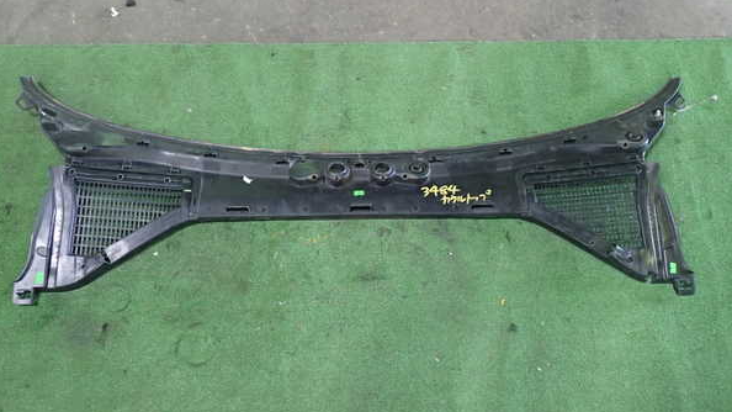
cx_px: 364
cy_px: 174
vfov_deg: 35.6
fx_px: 640
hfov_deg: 59.5
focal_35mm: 33
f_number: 2.3
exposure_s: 1/30
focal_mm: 5.4
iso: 400
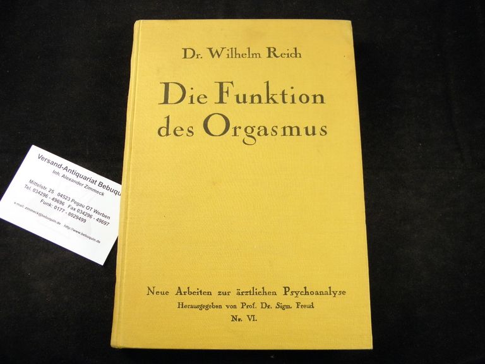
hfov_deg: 54.0
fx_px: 476
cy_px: 182
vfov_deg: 41.8
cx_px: 242
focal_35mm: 34
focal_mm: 6.2
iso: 200
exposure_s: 1/30
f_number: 3.7
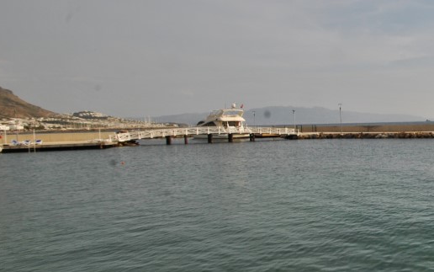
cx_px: 462
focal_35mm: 34
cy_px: 148
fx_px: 402
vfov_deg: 37.3
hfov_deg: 45.0
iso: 100
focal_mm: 10
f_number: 13
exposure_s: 1/200
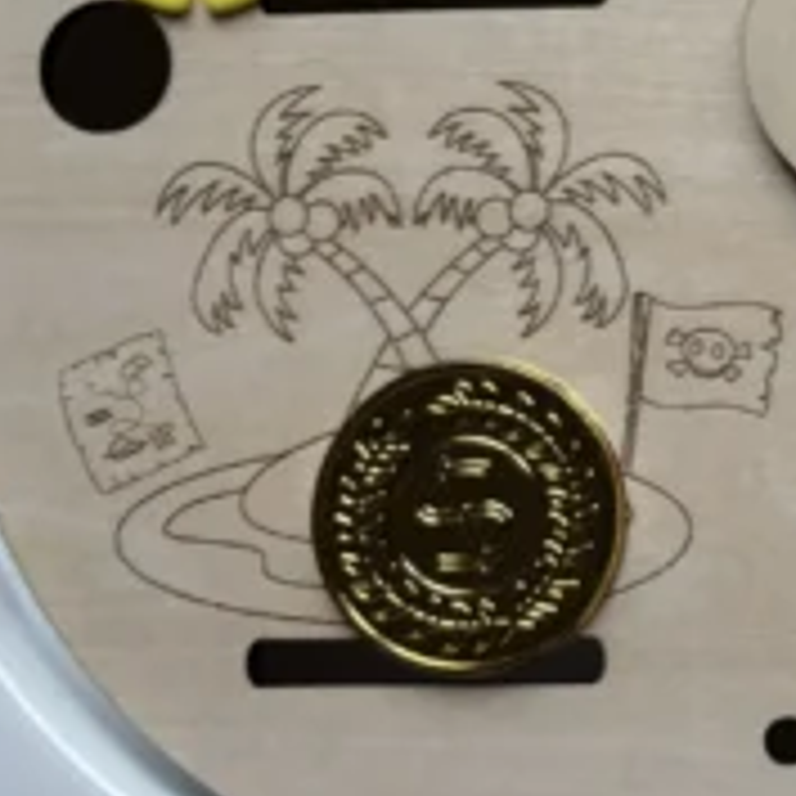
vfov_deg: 21.9
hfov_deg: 19.6
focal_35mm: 78
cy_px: 162
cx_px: 1151
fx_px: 2029
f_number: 1.6
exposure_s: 1/60
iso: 250
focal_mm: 5.96
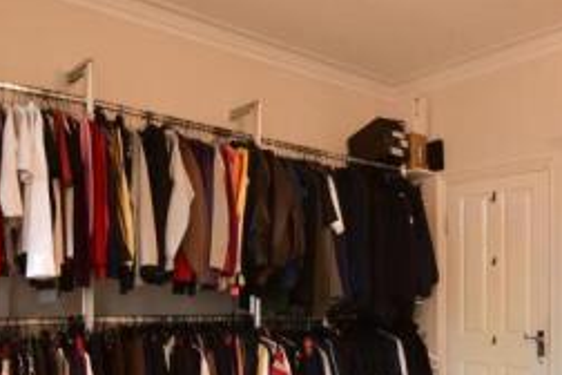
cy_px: 300
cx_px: 391
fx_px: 609
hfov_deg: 48.4
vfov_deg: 33.2
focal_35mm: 39
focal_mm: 10
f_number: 8
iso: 400
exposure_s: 1/3
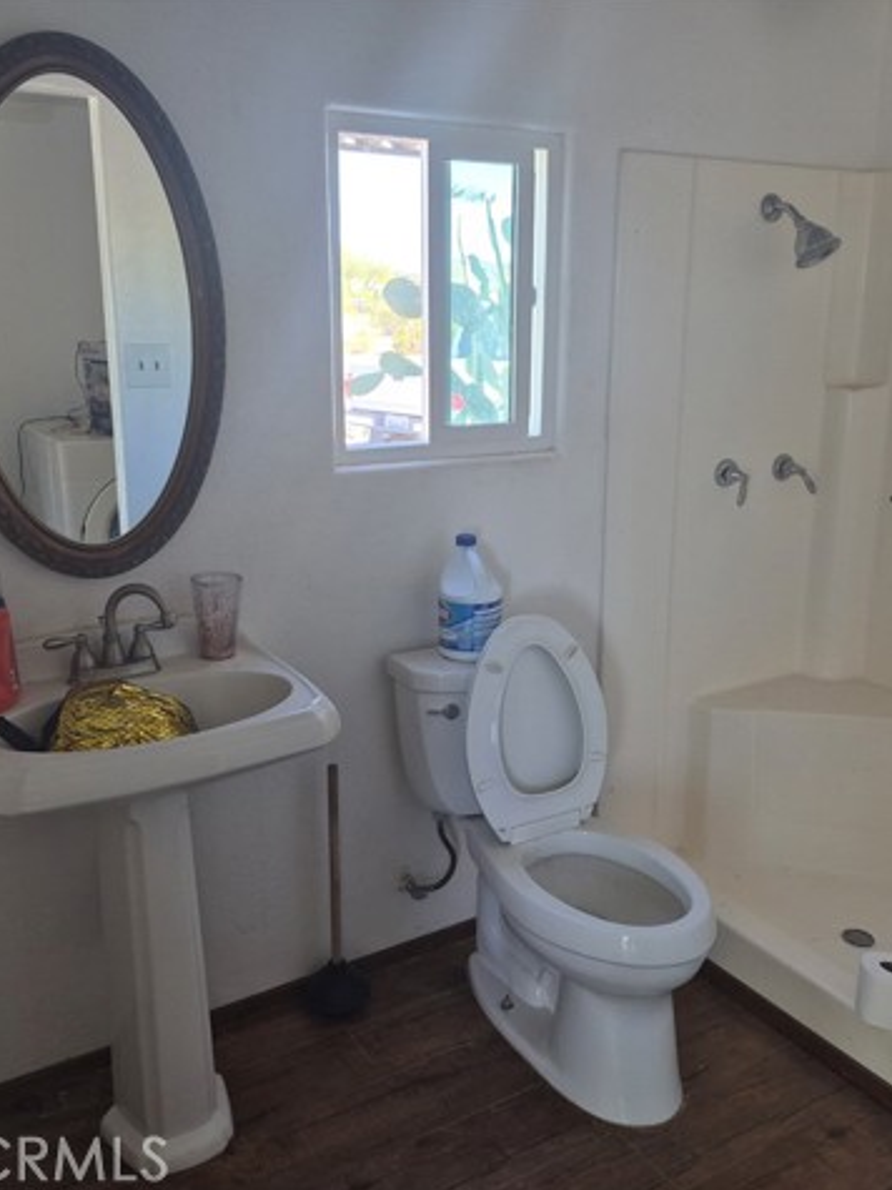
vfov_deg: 58.4
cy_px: 594
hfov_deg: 45.4
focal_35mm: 31
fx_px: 1066
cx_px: 471
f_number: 1.8
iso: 160
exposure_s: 1/180
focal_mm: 5.4
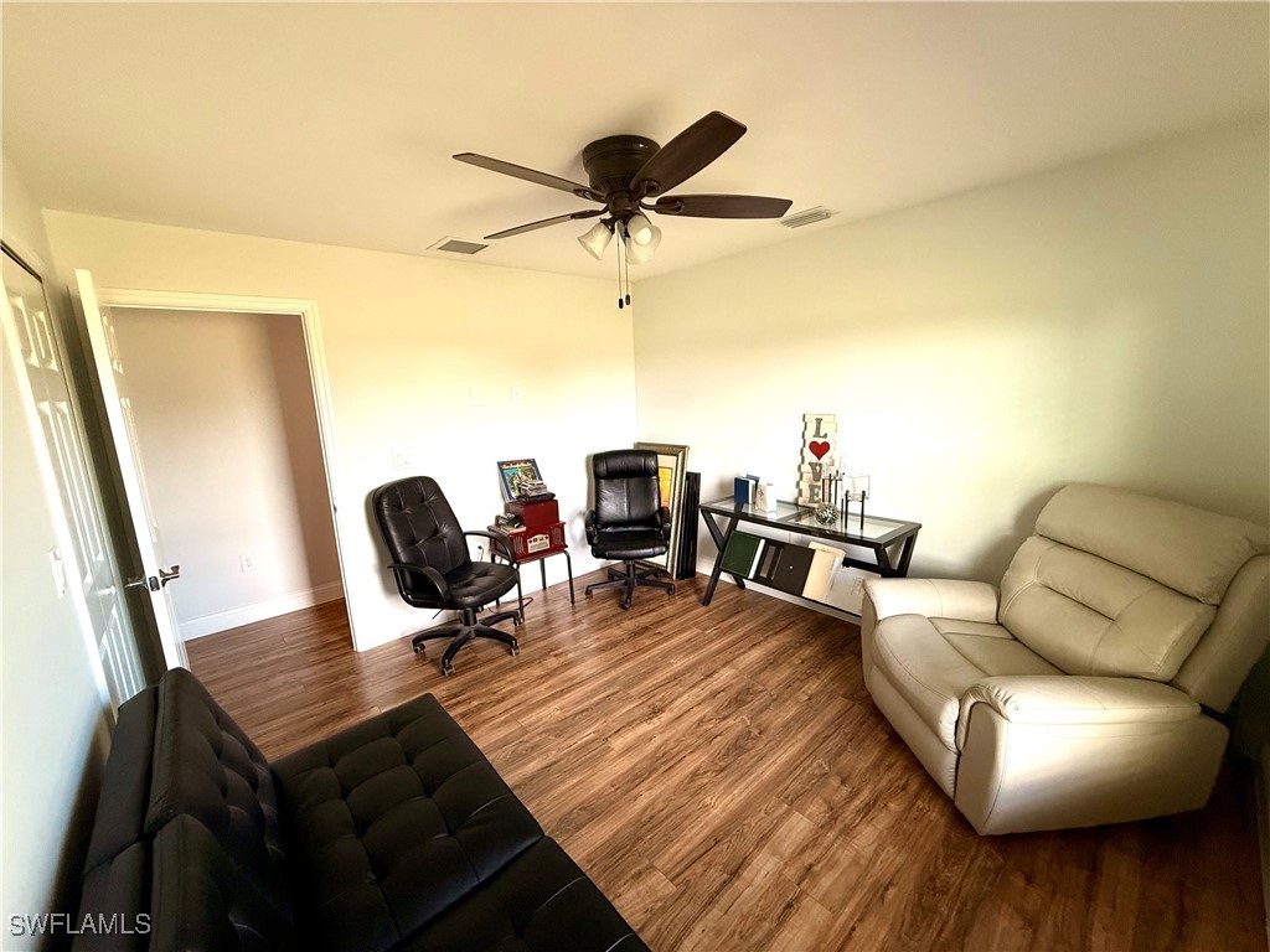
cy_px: 476
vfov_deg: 85.7
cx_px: 635
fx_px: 514
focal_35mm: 14
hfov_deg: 102.1
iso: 200
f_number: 2.2
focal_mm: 2.22
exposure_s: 1/60
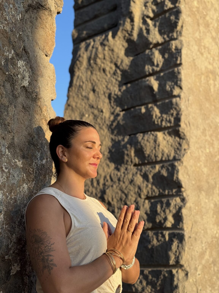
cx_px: 110
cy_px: 146
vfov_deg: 39.7
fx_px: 405
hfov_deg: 30.3
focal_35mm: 48
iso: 64
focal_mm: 6.76
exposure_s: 1/1193
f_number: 1.78
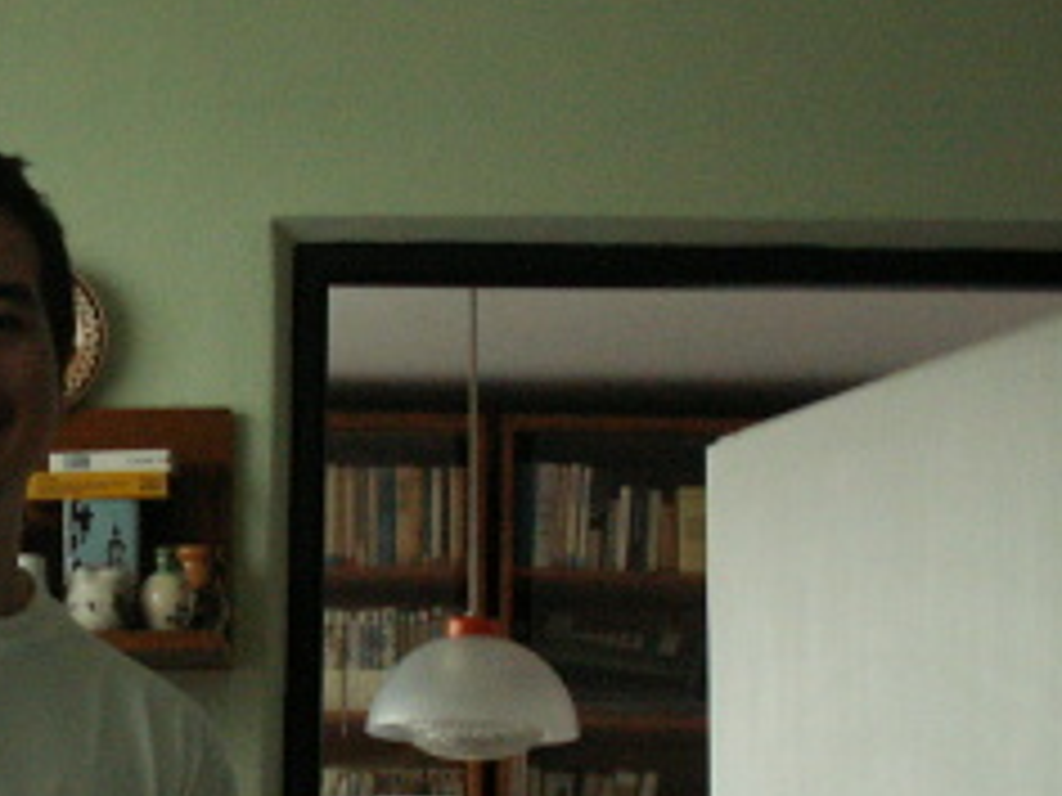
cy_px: 594
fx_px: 2915
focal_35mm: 95
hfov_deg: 19.5
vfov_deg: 15.5
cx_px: -207
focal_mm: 5.86
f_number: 2.8
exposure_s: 1/13
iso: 160
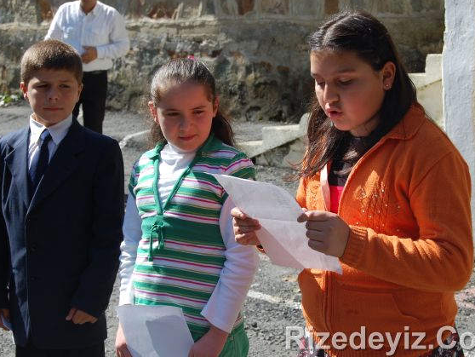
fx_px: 1043
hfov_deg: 25.6
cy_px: 177
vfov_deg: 19.4
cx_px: 235
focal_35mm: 76
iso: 200
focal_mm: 46
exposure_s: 1/250
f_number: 8
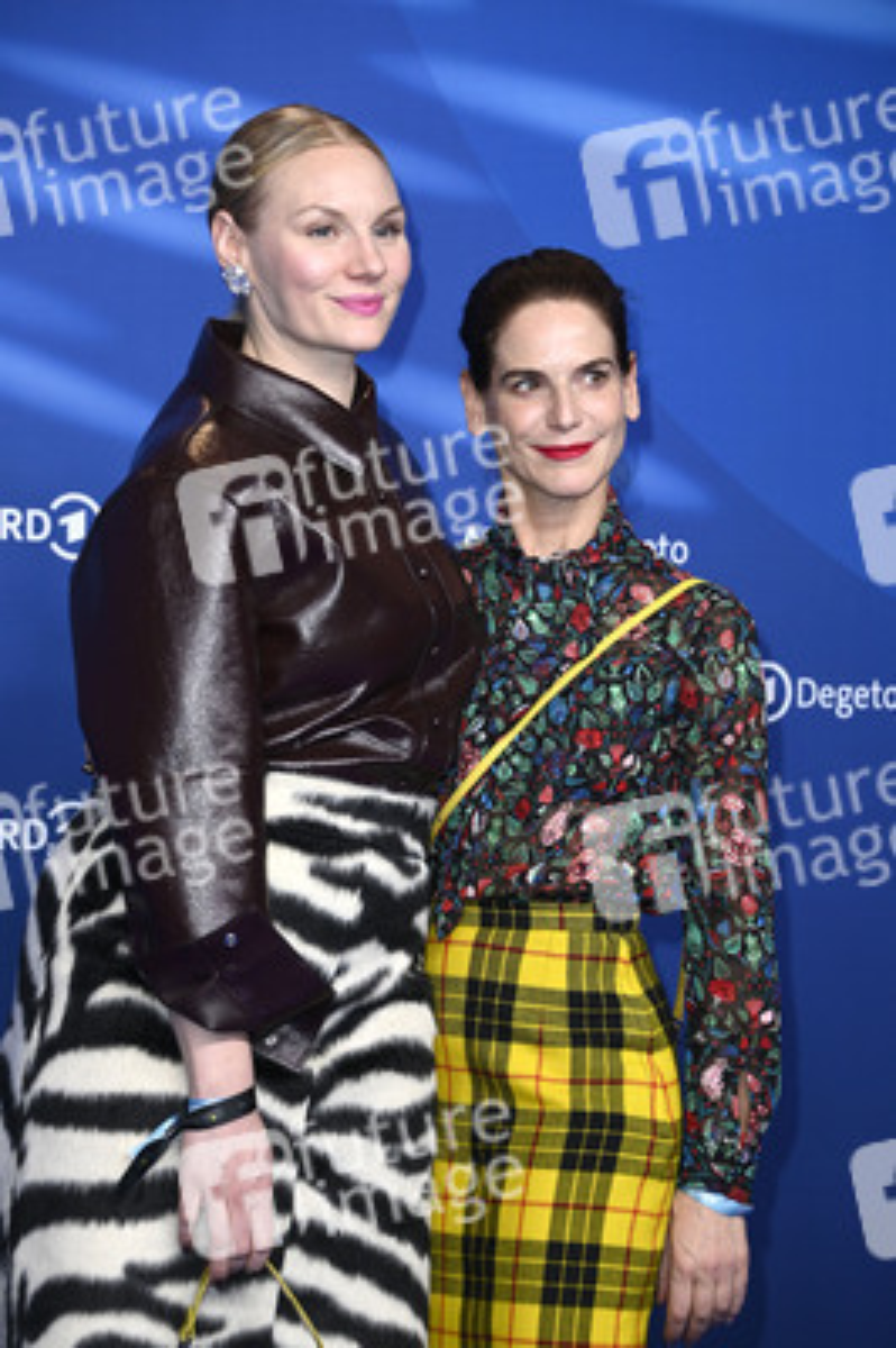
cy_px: 674
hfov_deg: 11.2
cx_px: 448
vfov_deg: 16.8
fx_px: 4562
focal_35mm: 122
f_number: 5.6
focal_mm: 122
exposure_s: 1/250
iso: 1000
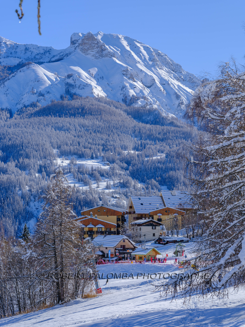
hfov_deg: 14.4
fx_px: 972
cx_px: 122
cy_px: 164
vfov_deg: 19.1
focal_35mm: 103
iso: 320
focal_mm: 130.6
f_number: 16
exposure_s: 1/200
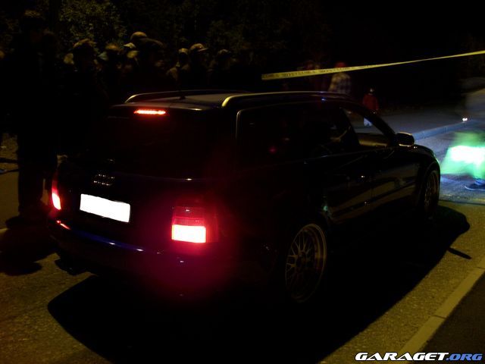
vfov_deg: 39.7
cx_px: 242
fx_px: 504
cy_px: 182
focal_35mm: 36
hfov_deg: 51.4
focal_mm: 6
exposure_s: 1/2
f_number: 2.7
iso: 64
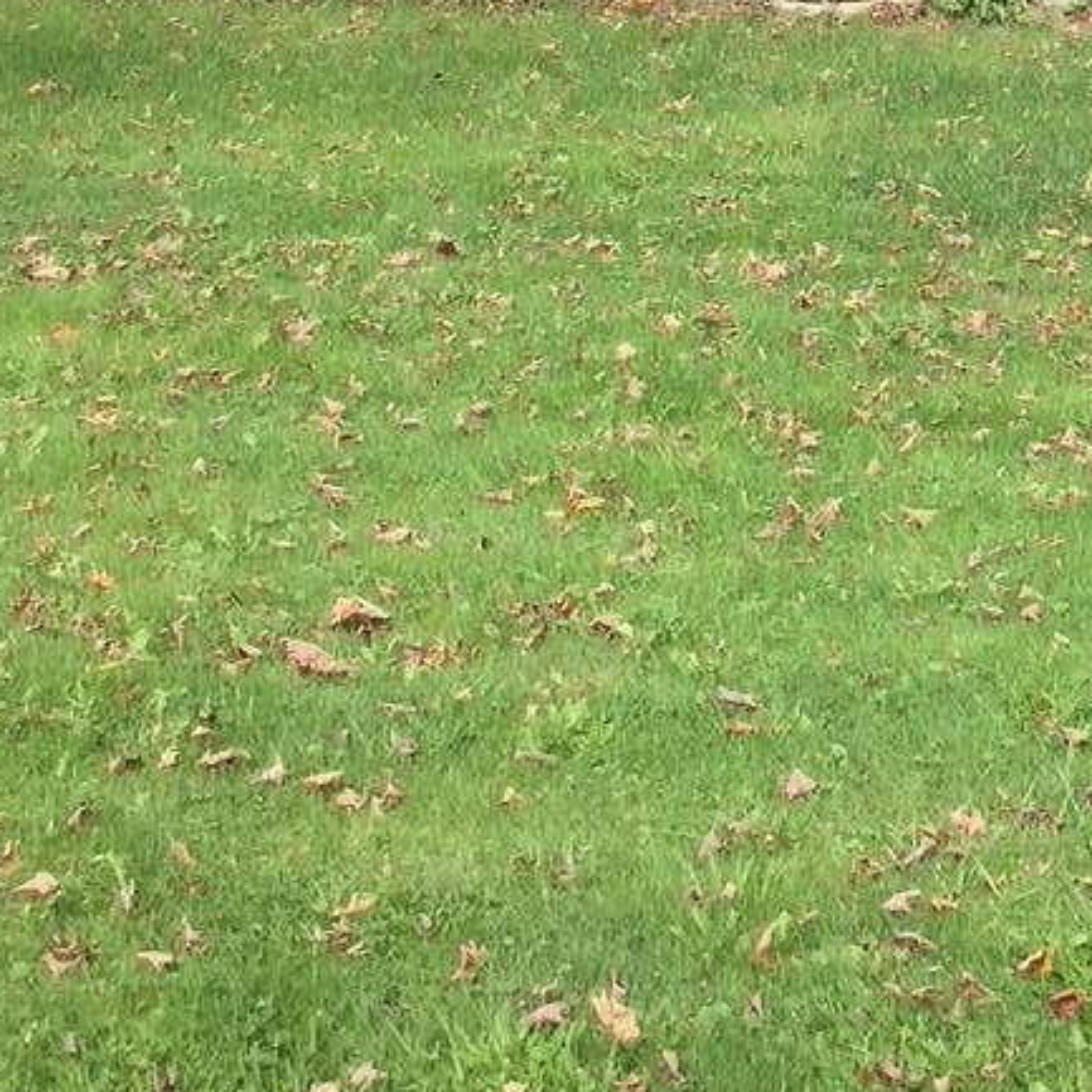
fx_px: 2891
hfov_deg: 21.0
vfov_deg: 19.8
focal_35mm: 81
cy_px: -293
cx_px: 951
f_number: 2.4
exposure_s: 1/429
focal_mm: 3.3
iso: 25
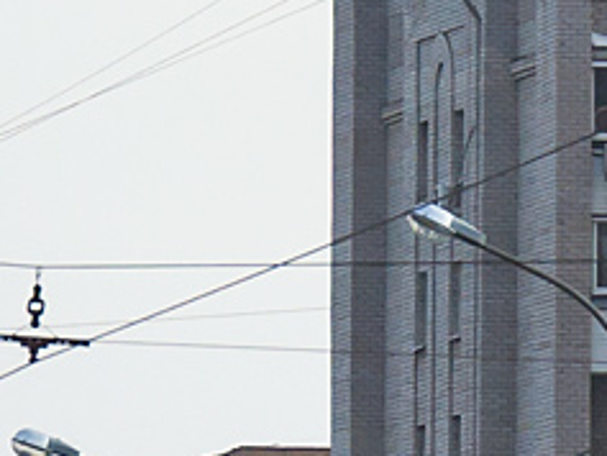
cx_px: 859
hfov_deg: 3.9
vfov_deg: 2.9
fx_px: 8948
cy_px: 756
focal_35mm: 510
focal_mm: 70
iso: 400
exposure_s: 1/1000
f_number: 6.3
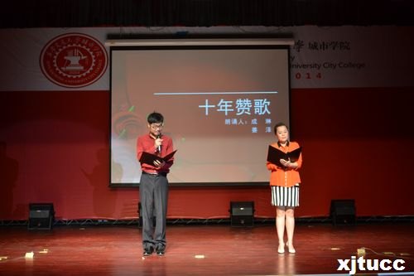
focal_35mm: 51
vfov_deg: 26.5
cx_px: 207
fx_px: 586
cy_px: 138
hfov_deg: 38.9
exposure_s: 1/15
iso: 560
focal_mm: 34
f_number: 5
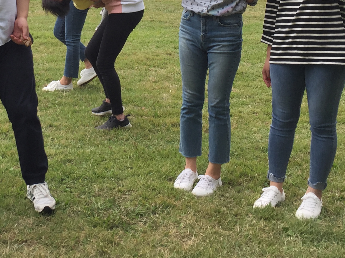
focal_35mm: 69
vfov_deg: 20.7
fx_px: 688
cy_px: 11
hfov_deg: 27.8
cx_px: 86
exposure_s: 1/444
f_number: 2.2
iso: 32
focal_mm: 4.15
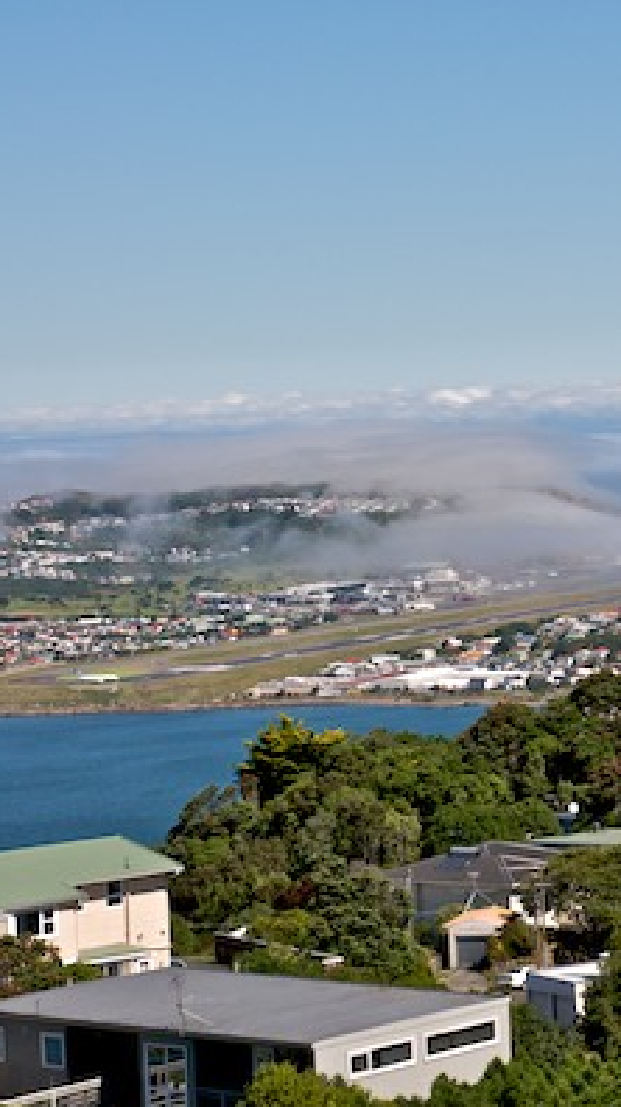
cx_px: 694
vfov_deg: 18.0
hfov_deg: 10.0
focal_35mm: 119
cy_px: 554
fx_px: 3493
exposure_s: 1/640
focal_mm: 50
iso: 320
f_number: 13
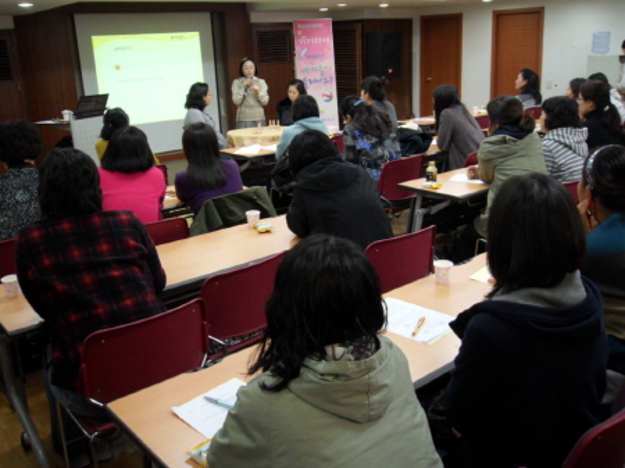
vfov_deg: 39.6
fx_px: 650
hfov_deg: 51.4
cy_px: 234
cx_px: 312
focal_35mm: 36
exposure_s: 1/20
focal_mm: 6.5
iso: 200
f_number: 4.1
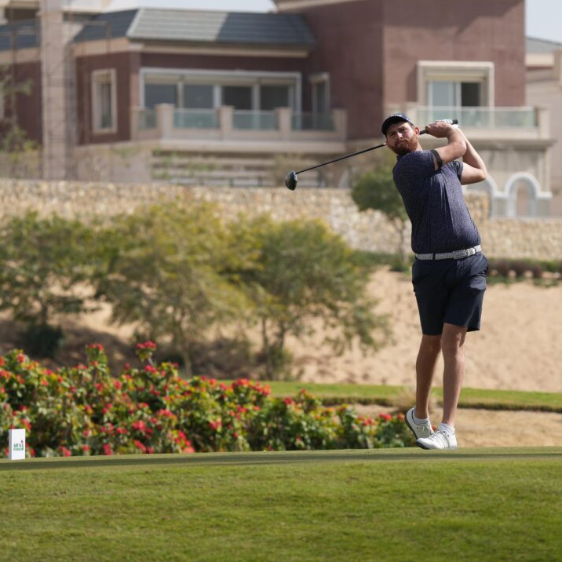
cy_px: 281
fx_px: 6521
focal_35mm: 355
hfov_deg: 4.9
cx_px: 299
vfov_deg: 4.9
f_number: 6.3
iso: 100
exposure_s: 1/400
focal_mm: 277
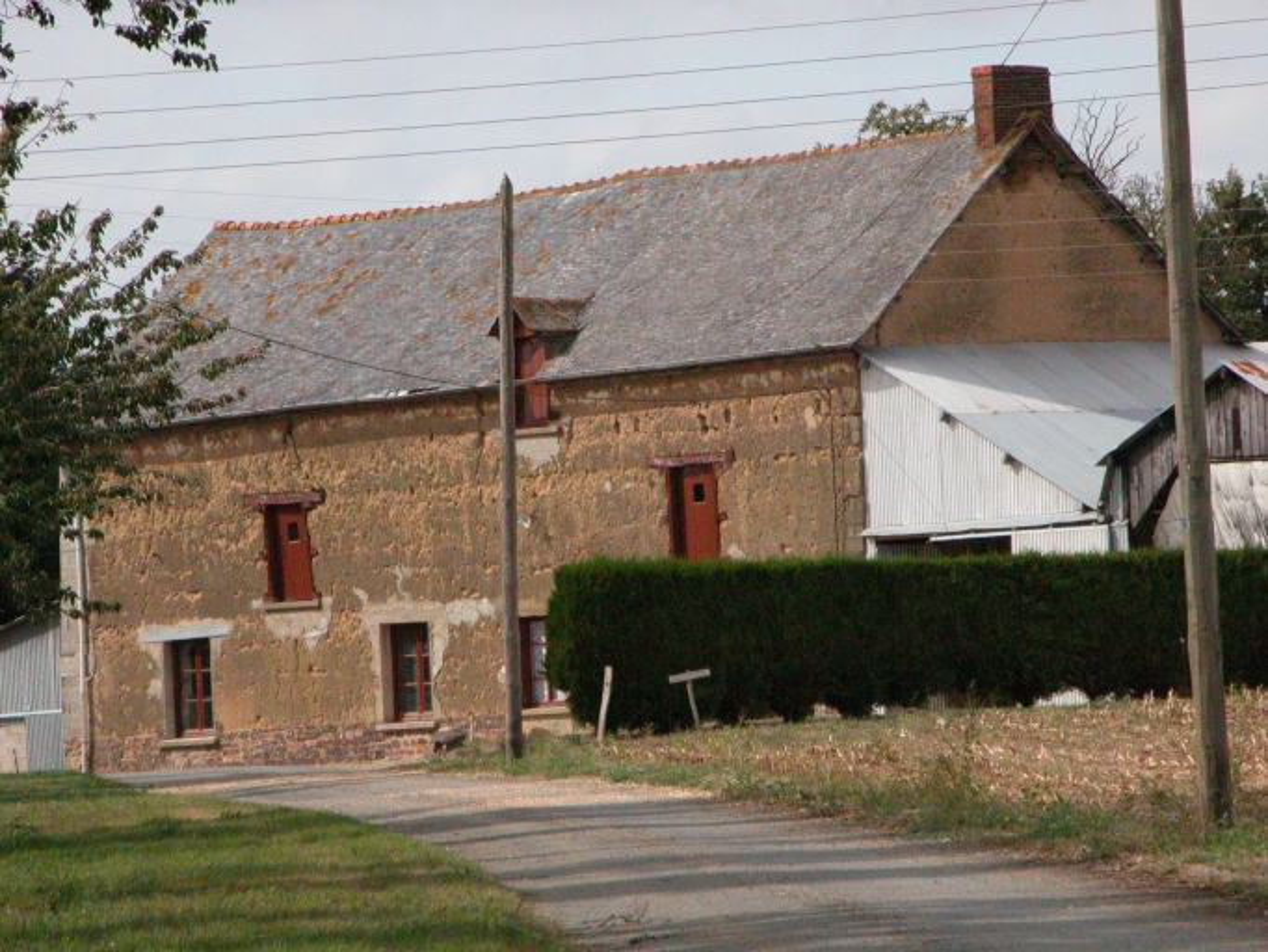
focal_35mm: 280
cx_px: 634
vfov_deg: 5.3
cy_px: 476
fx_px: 10260
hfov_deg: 7.1
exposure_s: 1/3876
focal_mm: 71.2
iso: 800
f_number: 7.4
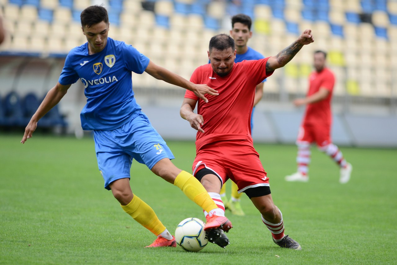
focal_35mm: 300
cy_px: 132
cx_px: 198
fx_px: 3309
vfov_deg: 4.6
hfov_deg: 6.9
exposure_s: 1/1600
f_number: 3.2
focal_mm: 300
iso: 640
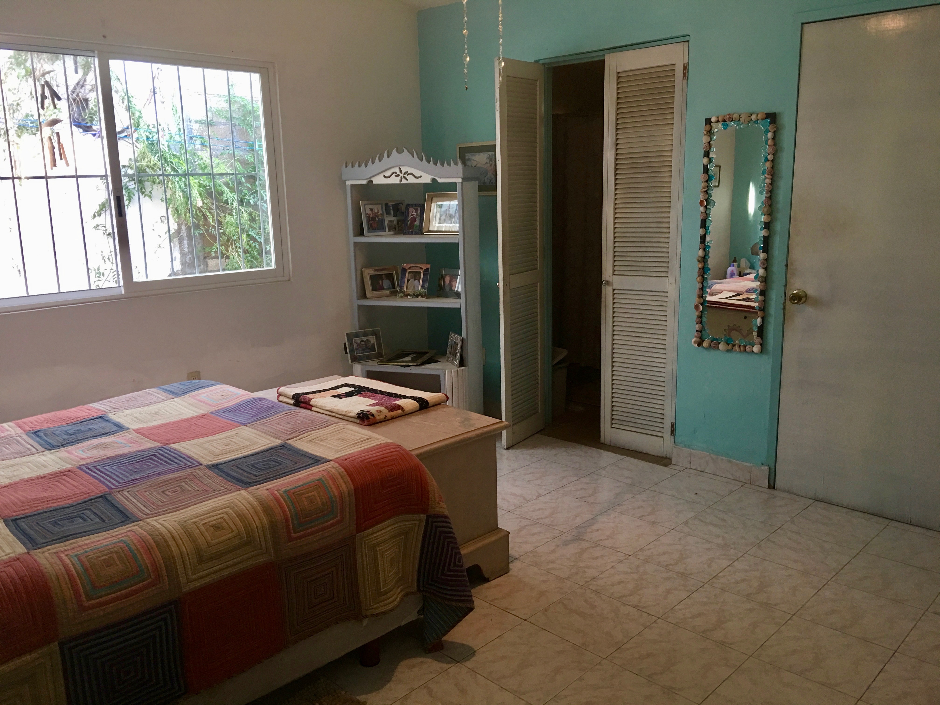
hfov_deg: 61.7
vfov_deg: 48.2
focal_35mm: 29
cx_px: 470
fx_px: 787
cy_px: 352
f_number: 2.2
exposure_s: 1/15
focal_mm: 4.15
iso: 50
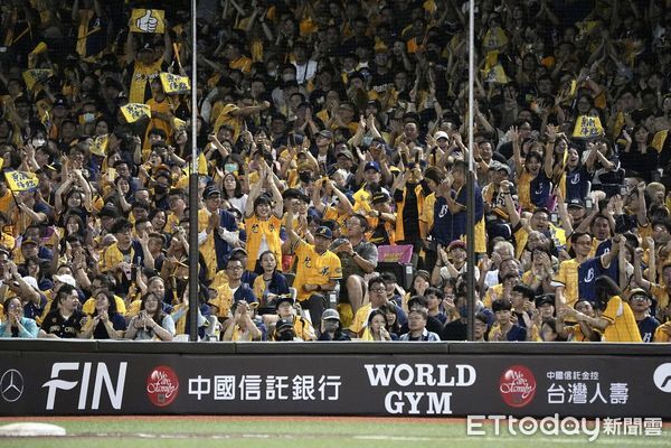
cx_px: 336
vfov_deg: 3.5
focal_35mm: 391
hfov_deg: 5.3
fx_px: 7287
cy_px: 224
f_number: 5.6
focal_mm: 391
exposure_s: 1/800
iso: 8000
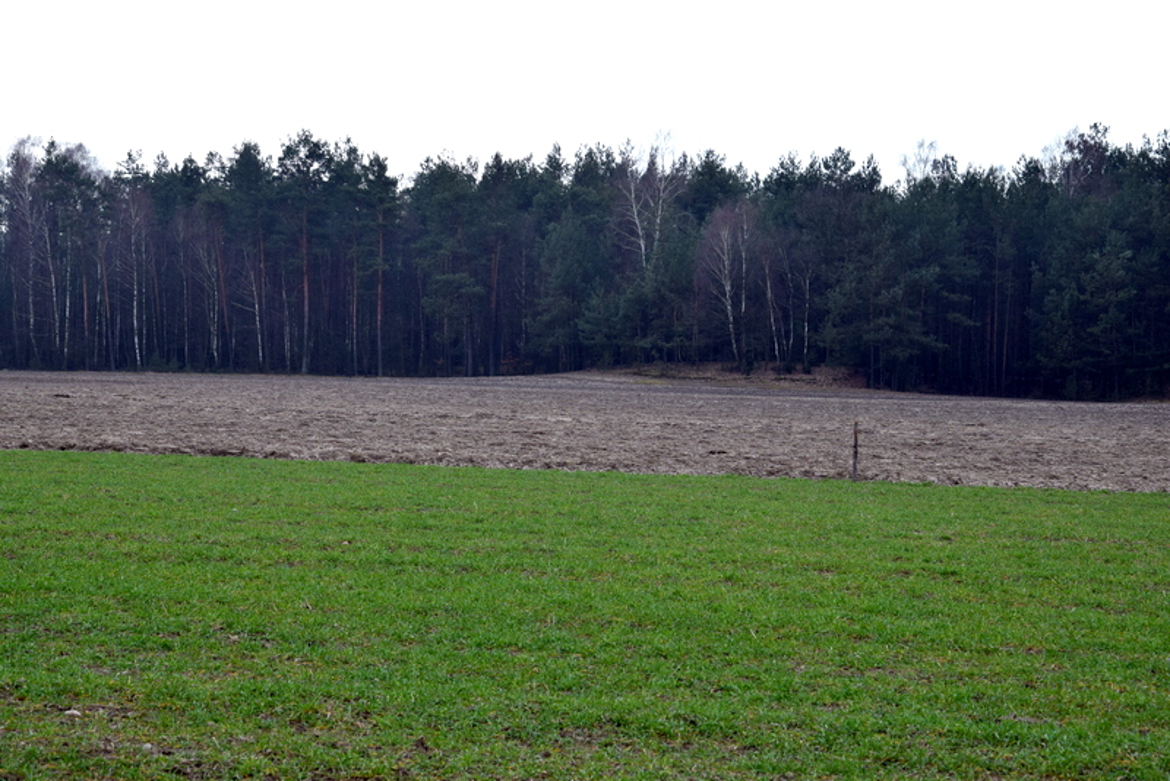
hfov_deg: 26.0
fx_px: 2536
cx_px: 585
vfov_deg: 17.5
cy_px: 390
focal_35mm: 78
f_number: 10
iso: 400
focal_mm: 52
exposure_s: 1/320
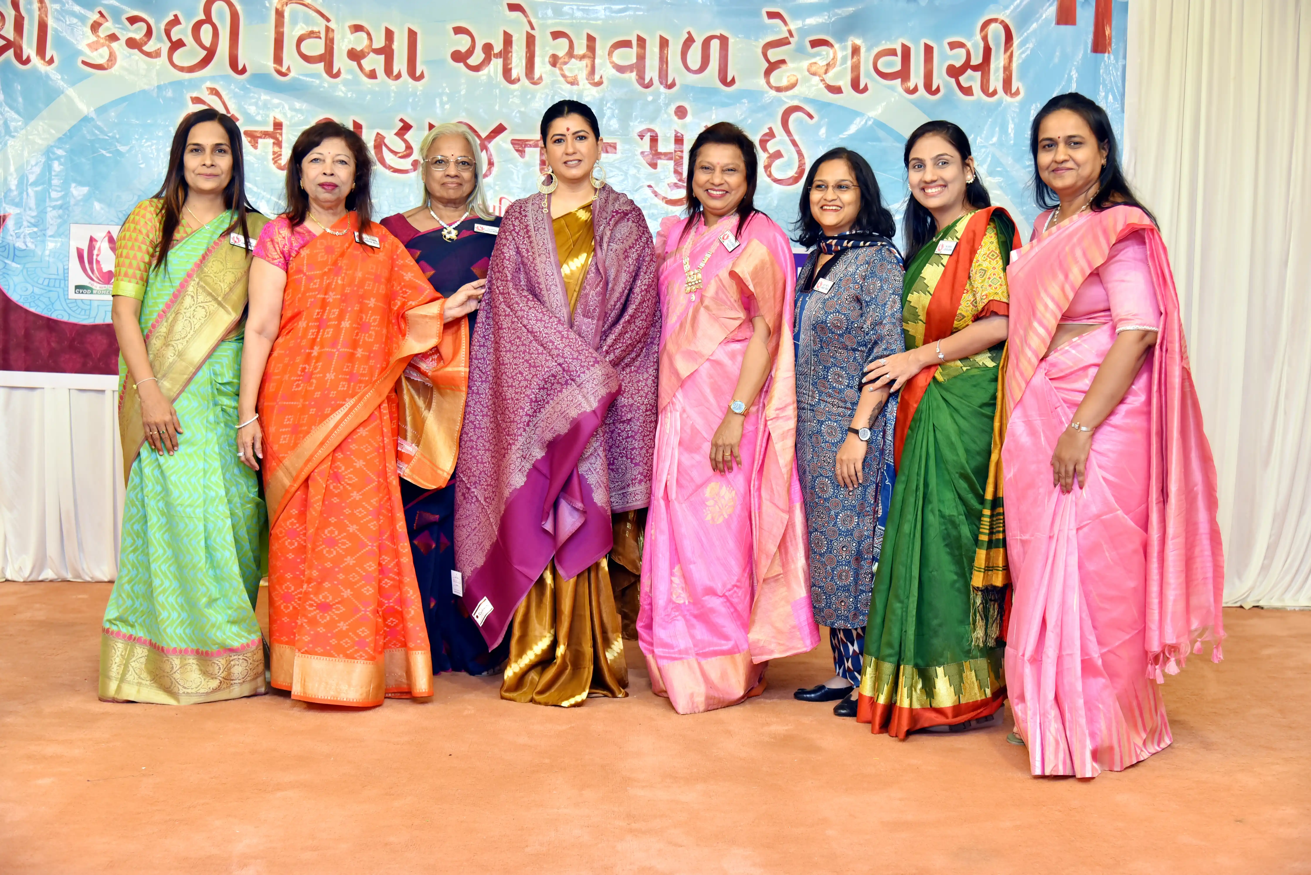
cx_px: 656
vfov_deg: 28.1
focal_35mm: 48
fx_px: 1749
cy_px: 438
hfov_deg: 41.1
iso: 800
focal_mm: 48
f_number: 4.5
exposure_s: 1/160
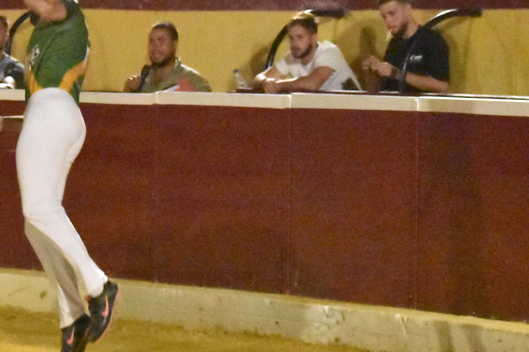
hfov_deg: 7.2
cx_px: 95
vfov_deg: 4.8
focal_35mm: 287
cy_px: 189
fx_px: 4217
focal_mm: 70
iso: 25600
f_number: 5
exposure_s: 1/400
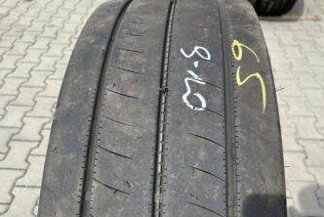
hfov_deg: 54.4
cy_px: 133
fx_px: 315
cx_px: 170
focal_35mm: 35
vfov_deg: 37.7
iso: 50
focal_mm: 5.7
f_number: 1.5
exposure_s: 1/1838
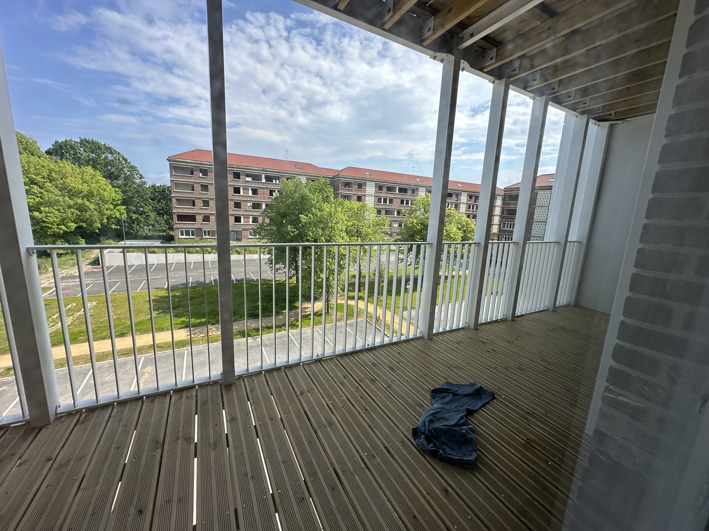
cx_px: 354
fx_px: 287
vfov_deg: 85.7
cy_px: 266
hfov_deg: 102.1
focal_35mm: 14
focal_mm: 2.22
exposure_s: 1/972
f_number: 2.2
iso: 40
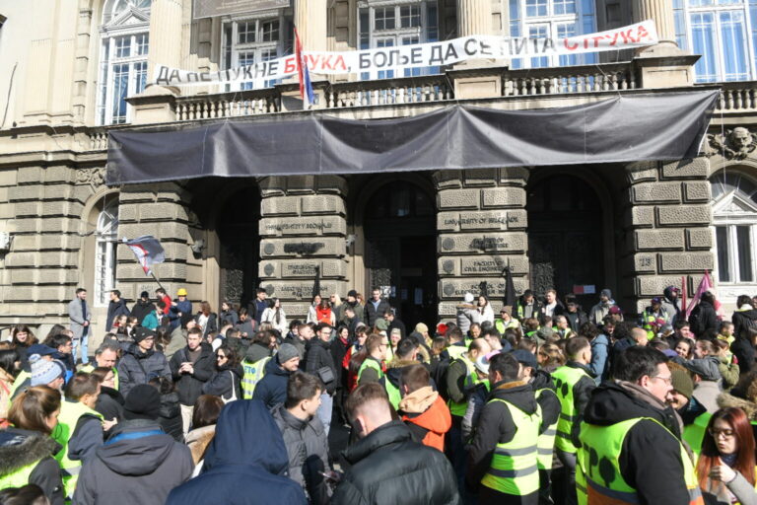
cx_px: 378
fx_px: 505
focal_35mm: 24
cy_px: 252
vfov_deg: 53.1
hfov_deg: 73.7
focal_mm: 24
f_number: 8
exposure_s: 1/800
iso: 500
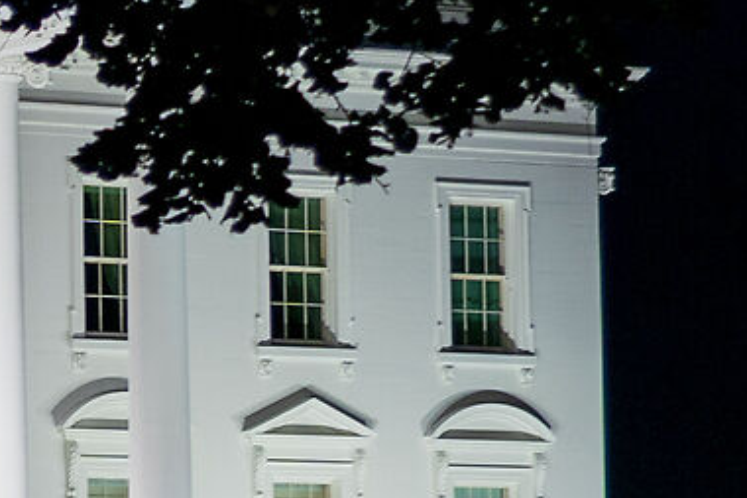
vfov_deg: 5.3
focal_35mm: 259
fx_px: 5372
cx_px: -438
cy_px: 502
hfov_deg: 7.8
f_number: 4
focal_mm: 41
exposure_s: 1/10
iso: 500
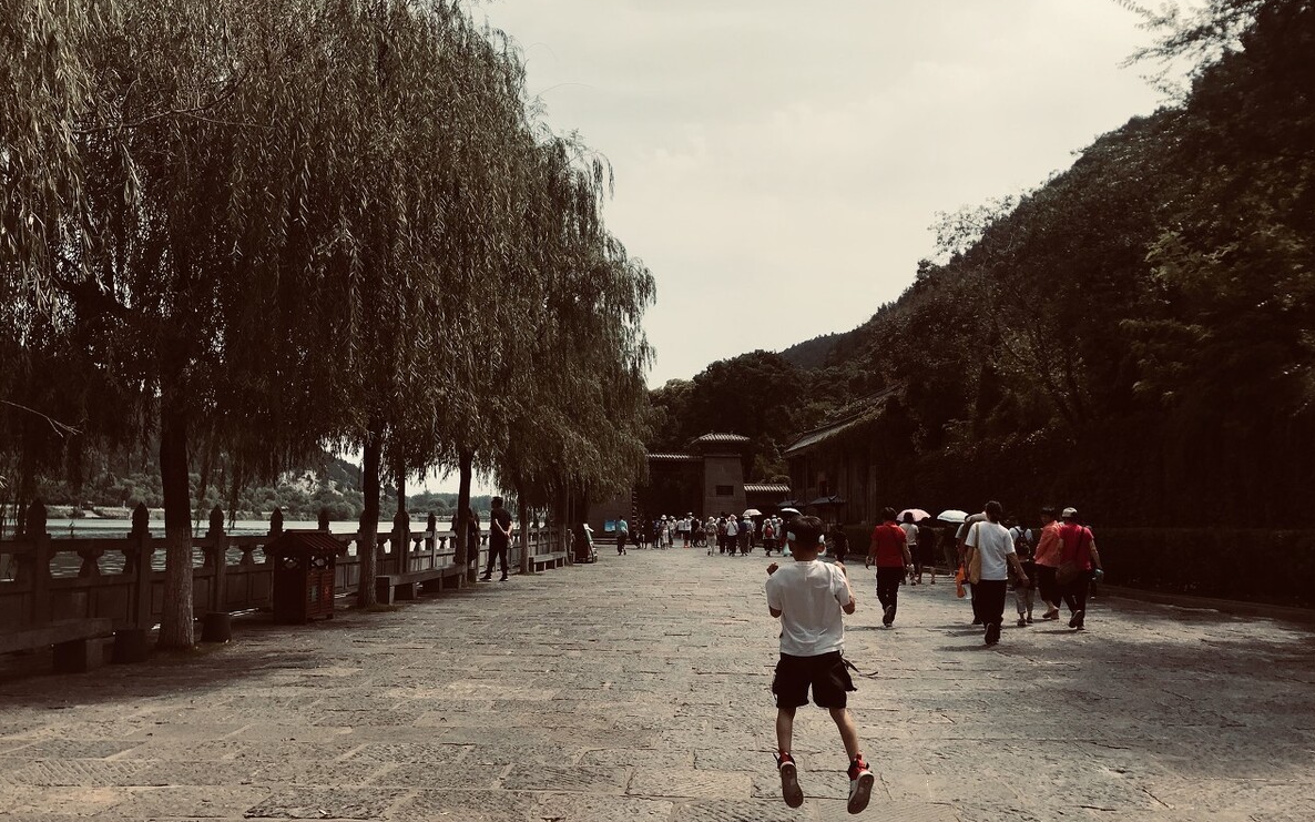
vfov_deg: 41.8
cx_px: 662
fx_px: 1075
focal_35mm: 30
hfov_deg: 62.9
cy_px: 433
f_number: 1.8
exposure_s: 1/3546
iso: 20
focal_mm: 3.99
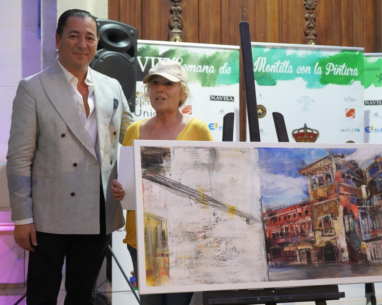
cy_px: 153
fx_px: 633
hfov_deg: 33.6
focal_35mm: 56
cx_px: 204
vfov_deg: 27.1
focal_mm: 49
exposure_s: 1/80
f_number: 4.5
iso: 12800
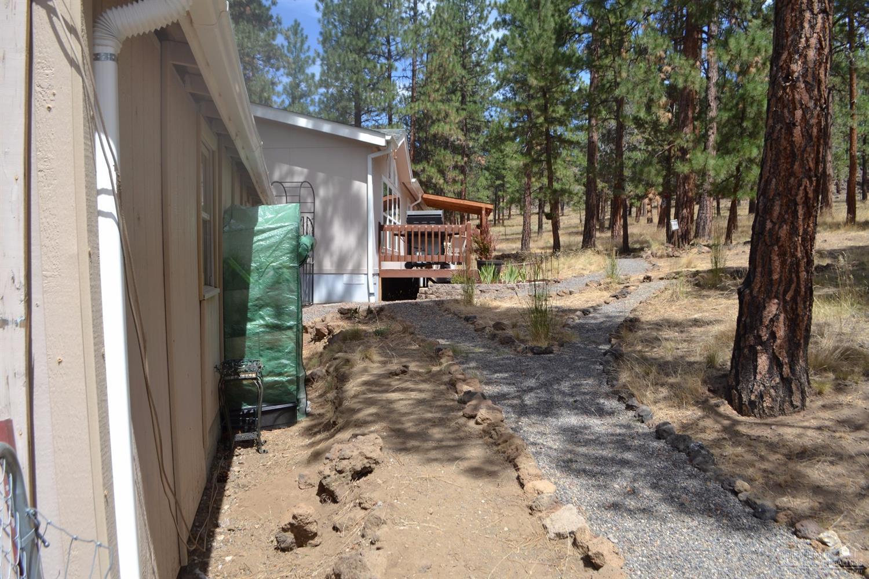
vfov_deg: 47.9
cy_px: 290
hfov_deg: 67.4
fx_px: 652
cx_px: 434
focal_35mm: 27
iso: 100
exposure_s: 1/200
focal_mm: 18
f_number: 7.1
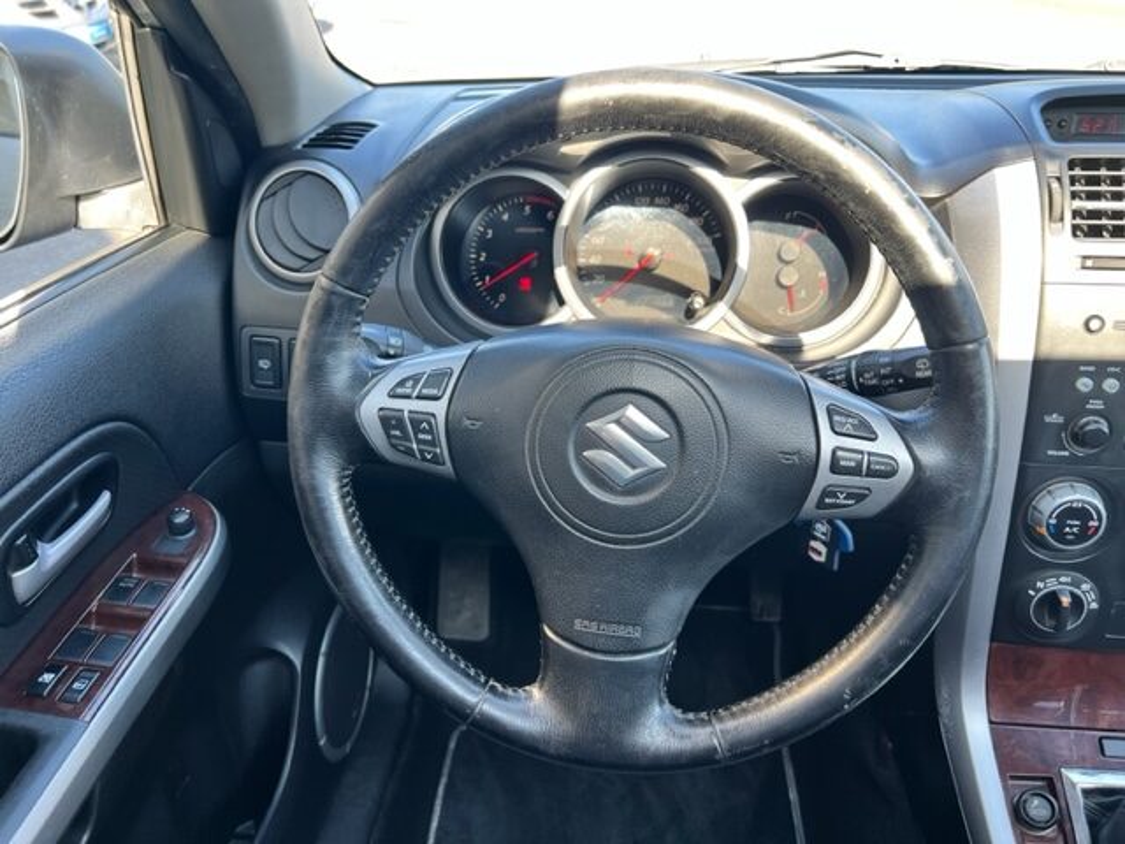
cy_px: 422
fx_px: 845
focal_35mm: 26
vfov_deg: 53.1
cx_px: 562
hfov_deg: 67.3
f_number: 1.5
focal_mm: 5.7
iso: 50
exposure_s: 1/121
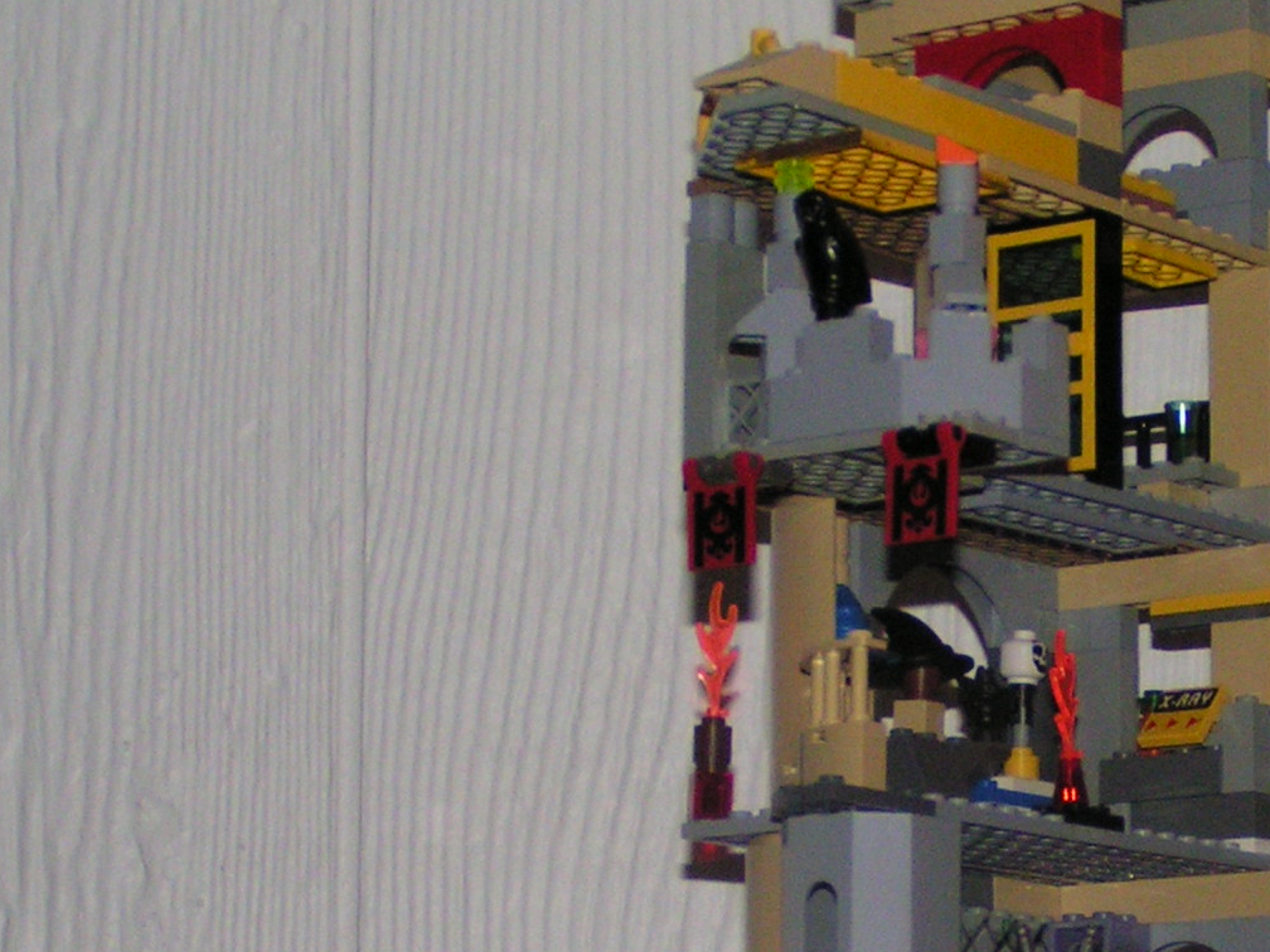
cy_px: 758
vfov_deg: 11.2
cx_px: 1201
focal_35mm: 132
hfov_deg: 14.7
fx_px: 4843
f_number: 3.2
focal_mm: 10
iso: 200
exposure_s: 1/80
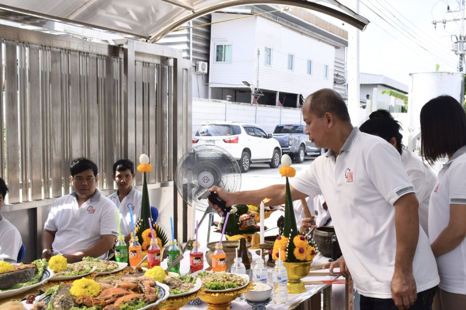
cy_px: 155
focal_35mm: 45
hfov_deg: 43.6
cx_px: 233
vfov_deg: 29.9
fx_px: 582
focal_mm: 30
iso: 250
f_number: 14
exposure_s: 1/125
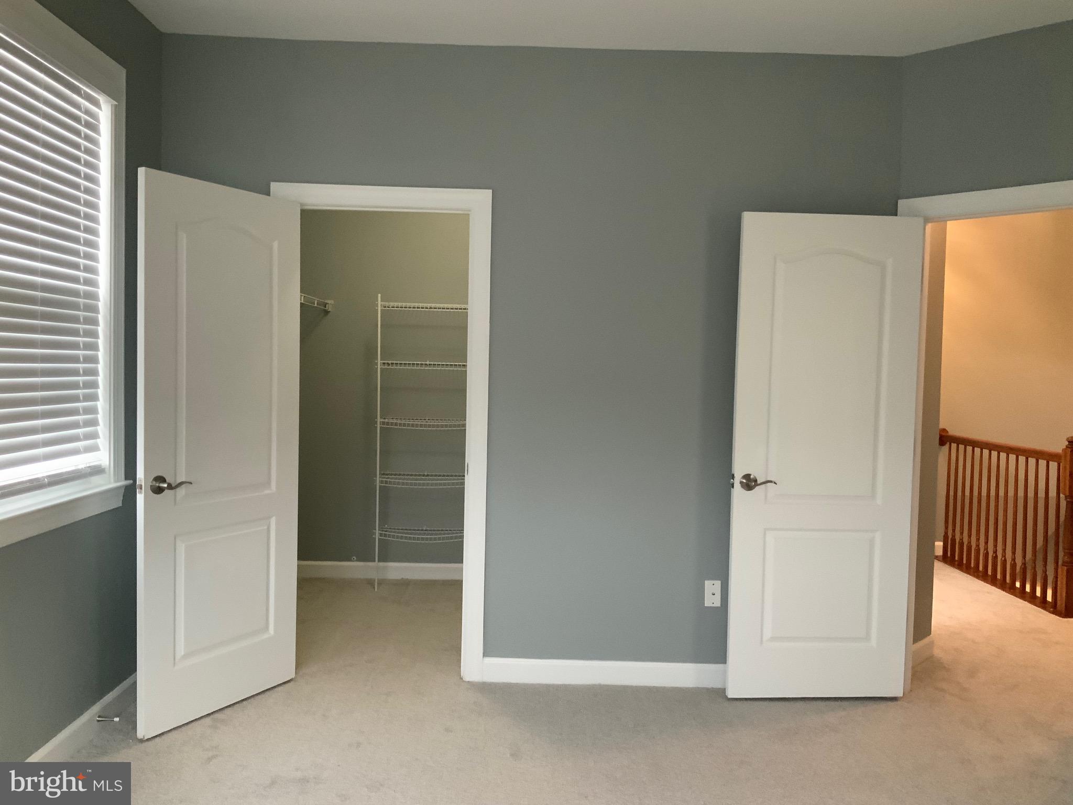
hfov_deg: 61.7
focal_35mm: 29
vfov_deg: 48.2
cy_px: 402
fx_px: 899
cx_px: 536
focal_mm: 3
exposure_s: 1/40
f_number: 1.8
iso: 250
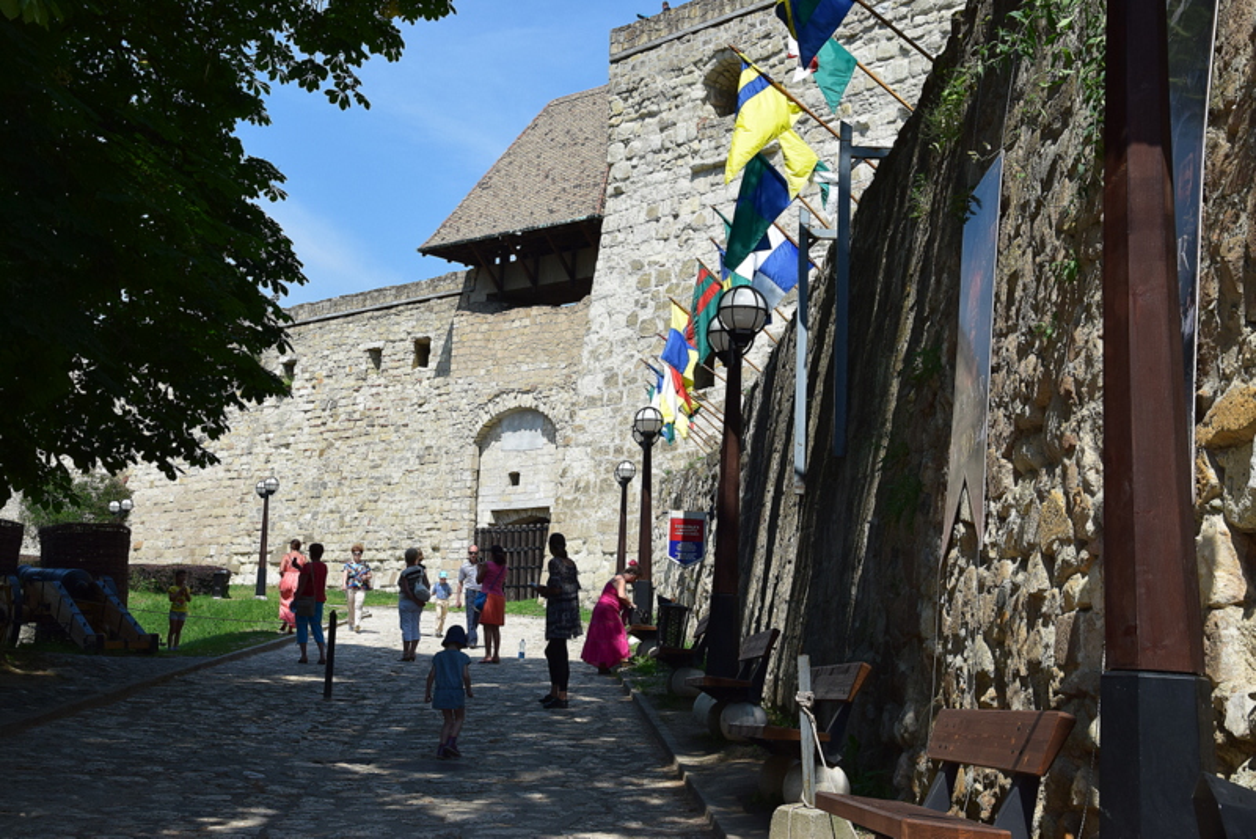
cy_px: 420
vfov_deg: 23.8
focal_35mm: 57
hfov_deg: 35.0
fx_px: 1989
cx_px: 628
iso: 400
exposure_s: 1/500
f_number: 11
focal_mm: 38
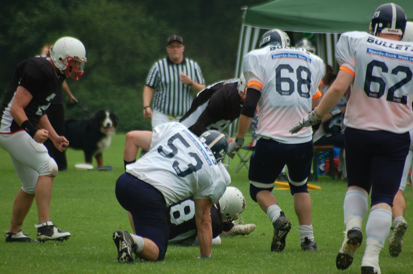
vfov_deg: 3.0
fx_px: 5153
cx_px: 206
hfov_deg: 4.6
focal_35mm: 450
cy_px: 137
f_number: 5.6
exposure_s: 1/500
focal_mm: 300
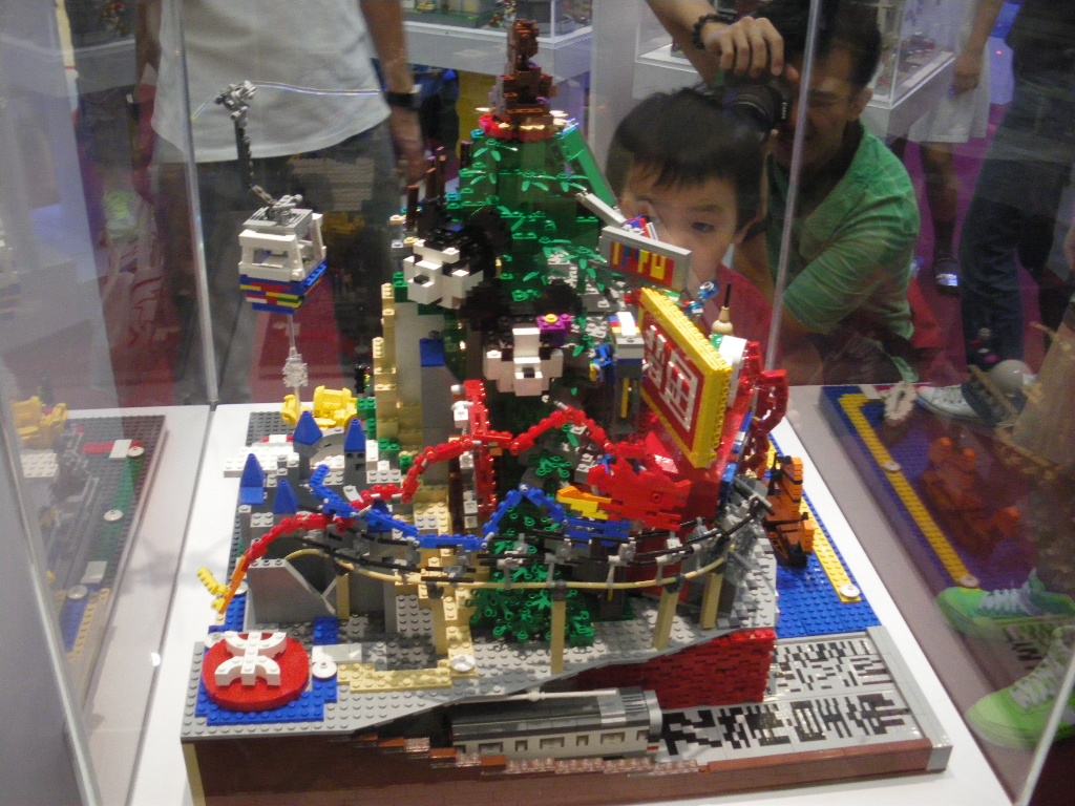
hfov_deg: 51.4
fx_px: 1118
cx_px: 538
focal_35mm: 36
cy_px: 403
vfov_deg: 39.7
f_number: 3.5
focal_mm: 6.3
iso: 400
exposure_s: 1/50
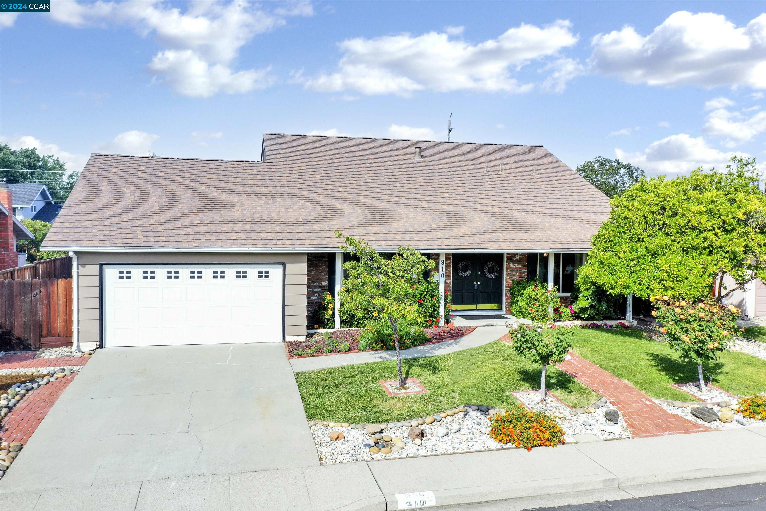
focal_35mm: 28
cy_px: 256
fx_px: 596
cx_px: 383
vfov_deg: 46.4
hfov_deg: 65.5
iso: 100
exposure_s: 1/200
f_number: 5
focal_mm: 10.26
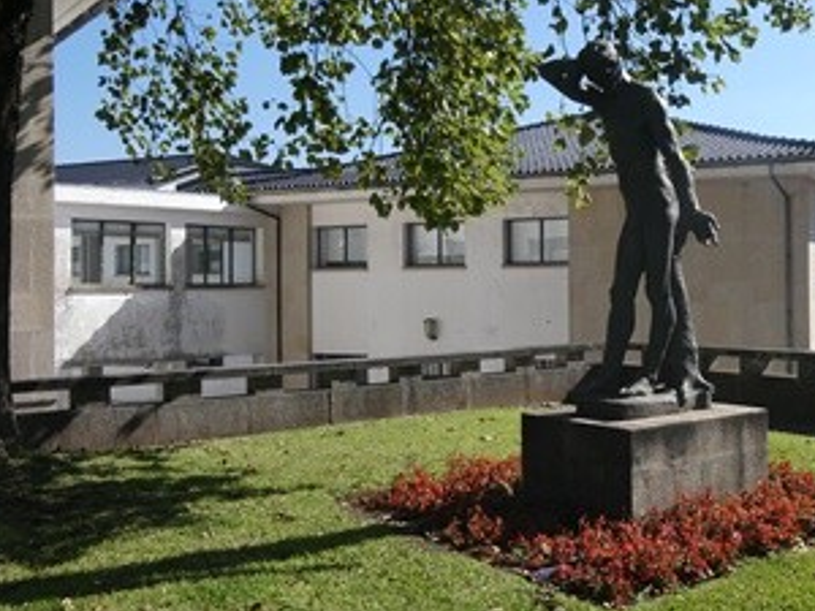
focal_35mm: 40
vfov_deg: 35.9
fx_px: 942
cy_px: 276
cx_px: 579
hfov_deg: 45.7
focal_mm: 4.3
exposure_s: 1/800
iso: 80
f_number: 3.3
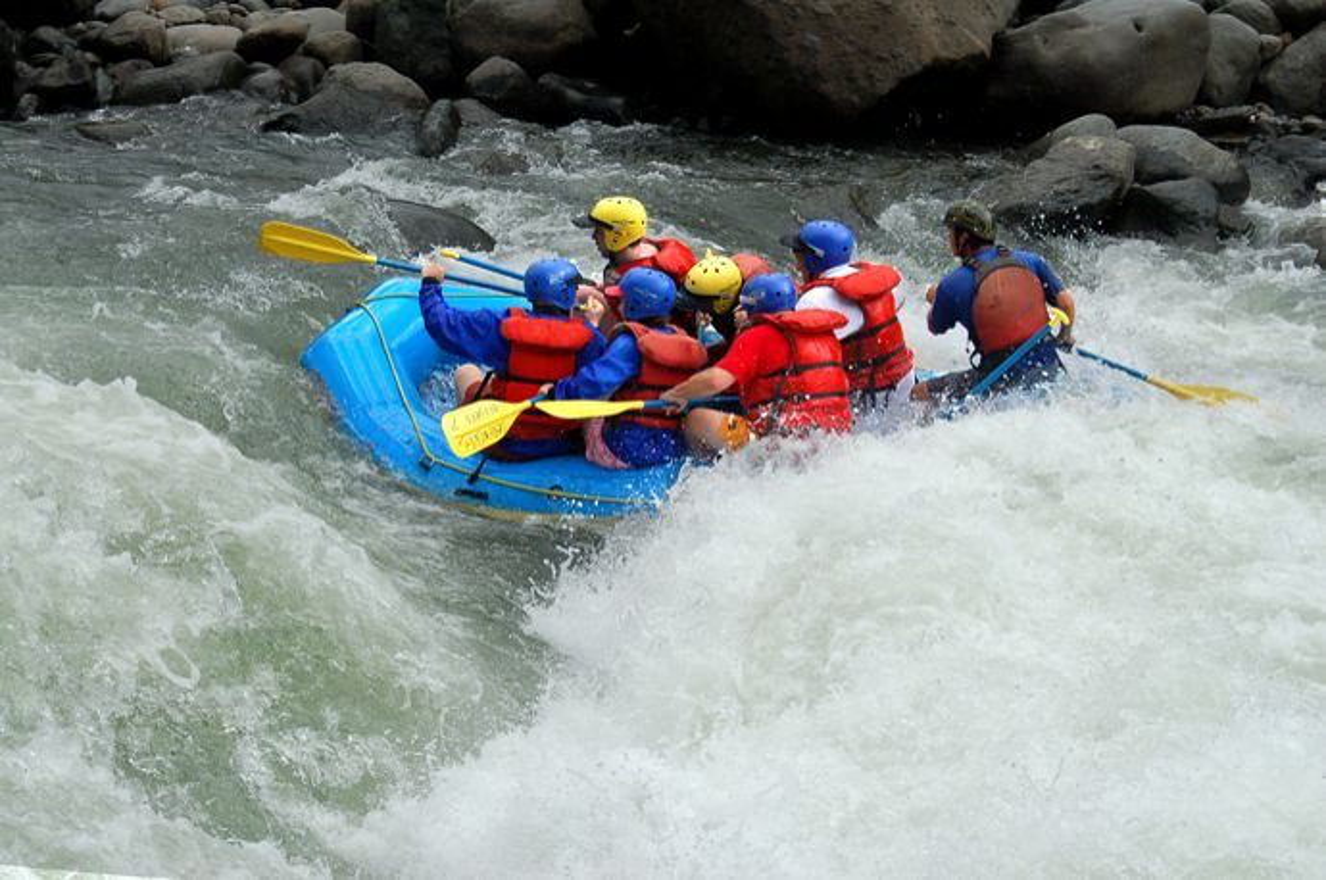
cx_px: 663
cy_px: 440
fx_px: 4414
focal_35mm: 120
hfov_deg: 17.1
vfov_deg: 11.4
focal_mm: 80
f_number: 8
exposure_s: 1/1000
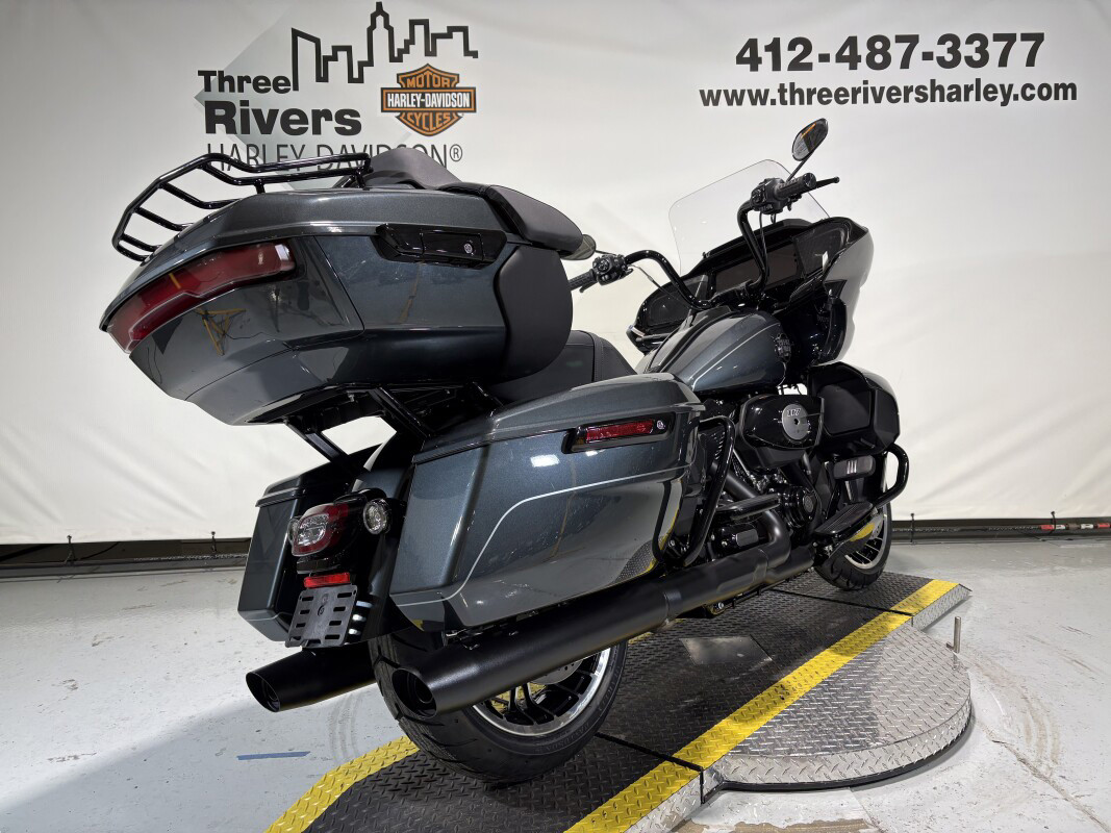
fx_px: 834
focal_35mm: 26
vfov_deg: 53.1
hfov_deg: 67.3
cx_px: 556
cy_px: 416
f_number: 1.6
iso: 64
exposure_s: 1/120
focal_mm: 5.96
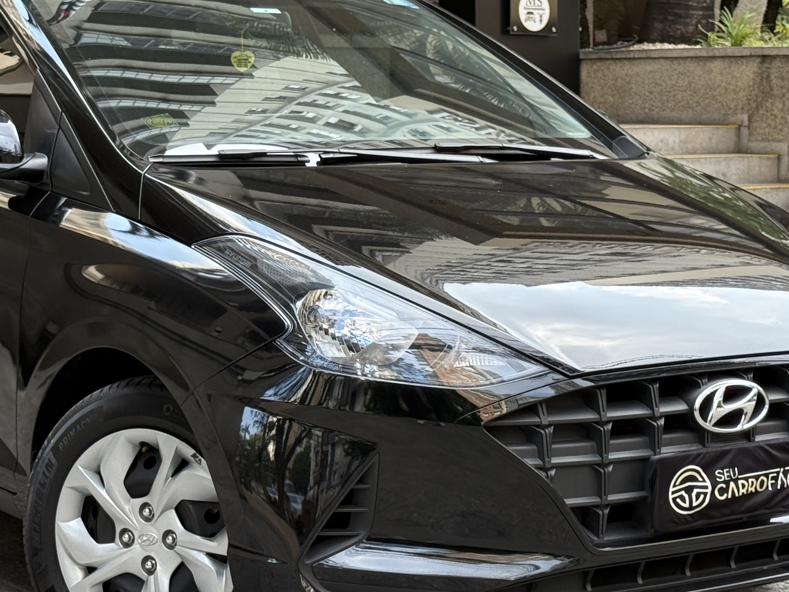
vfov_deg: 16.1
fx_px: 2097
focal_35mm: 92
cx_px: 306
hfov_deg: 21.3
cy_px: 270
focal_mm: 6.76
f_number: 1.78
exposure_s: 1/266
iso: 80
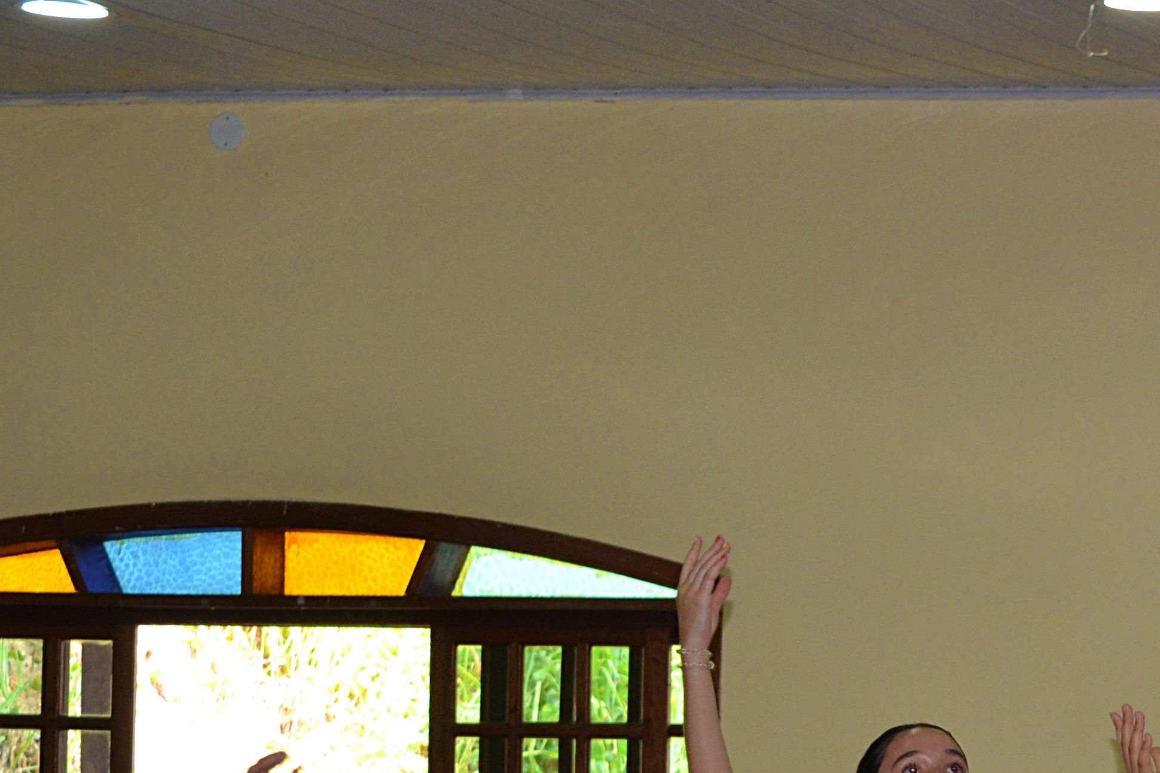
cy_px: 857
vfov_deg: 8.0
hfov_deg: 11.9
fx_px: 5509
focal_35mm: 171
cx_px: 1152
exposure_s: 1/60
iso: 400
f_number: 5.3
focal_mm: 48
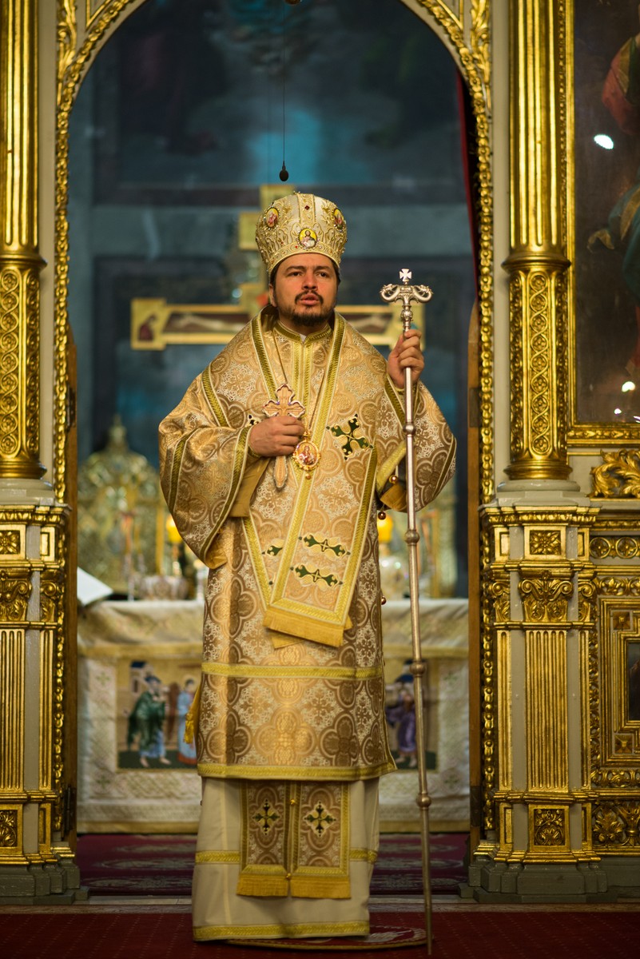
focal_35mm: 85
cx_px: 320
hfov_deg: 16.1
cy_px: 480
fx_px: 2265
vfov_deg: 23.9
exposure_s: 1/60
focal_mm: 85
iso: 640
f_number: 1.8
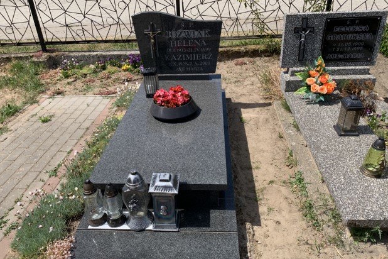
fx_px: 302
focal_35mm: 28
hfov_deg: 65.5
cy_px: 127
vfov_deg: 46.4
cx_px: 196
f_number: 1.8
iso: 25
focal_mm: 4.25
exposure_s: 1/1812
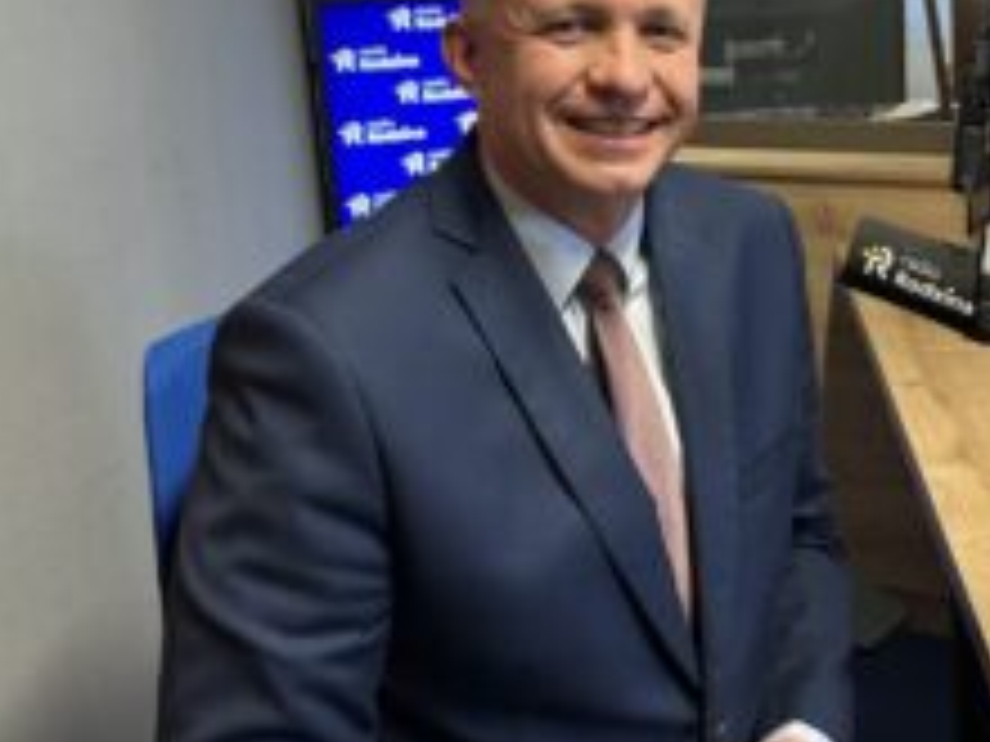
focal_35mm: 42
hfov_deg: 43.5
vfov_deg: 33.4
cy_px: 157
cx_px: 727
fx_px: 1201
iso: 160
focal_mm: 5.7
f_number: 1.5
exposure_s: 1/50
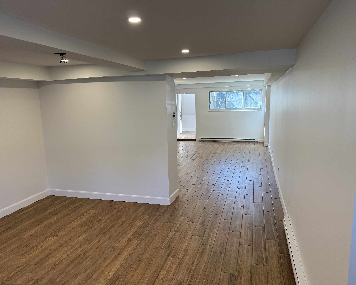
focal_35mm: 25
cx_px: 171
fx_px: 263
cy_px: 142
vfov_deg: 56.8
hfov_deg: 68.1
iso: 125
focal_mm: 6.76
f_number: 1.78
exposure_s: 1/196
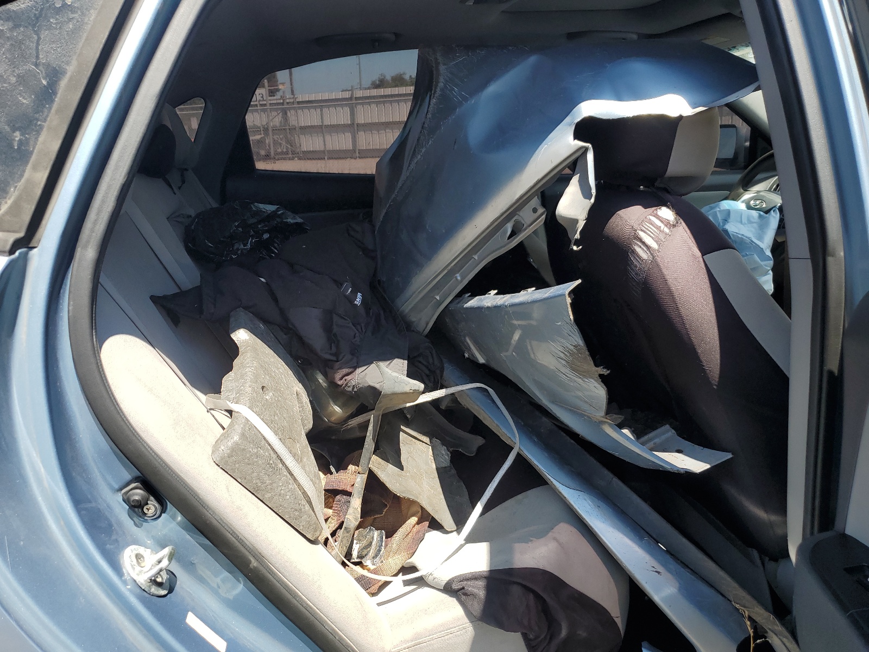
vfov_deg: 53.1
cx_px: 434
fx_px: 653
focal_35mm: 26
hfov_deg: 67.3
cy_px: 326
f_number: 1.5
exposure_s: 1/1000
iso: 50
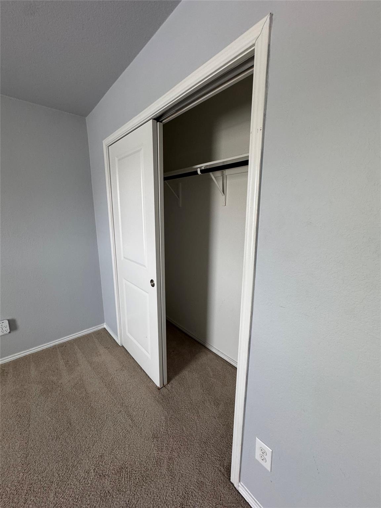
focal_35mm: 14
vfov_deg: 102.1
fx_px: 205
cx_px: 190
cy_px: 254
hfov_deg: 85.7
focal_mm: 2.22
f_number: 2.2
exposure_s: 1/60
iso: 200
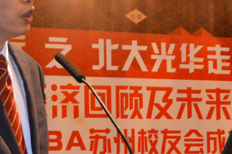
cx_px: 85
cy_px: 69
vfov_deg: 7.6
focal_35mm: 181
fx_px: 1166
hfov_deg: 11.4
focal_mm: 48
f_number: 4.8
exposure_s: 1/60
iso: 2200
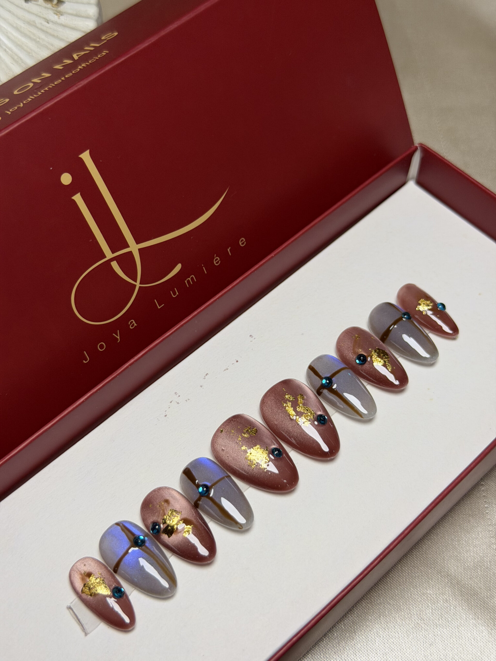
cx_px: 248
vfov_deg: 39.7
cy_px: 330
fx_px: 917
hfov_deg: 30.3
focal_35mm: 48
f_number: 1.78
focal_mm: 6.76
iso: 64
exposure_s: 1/100
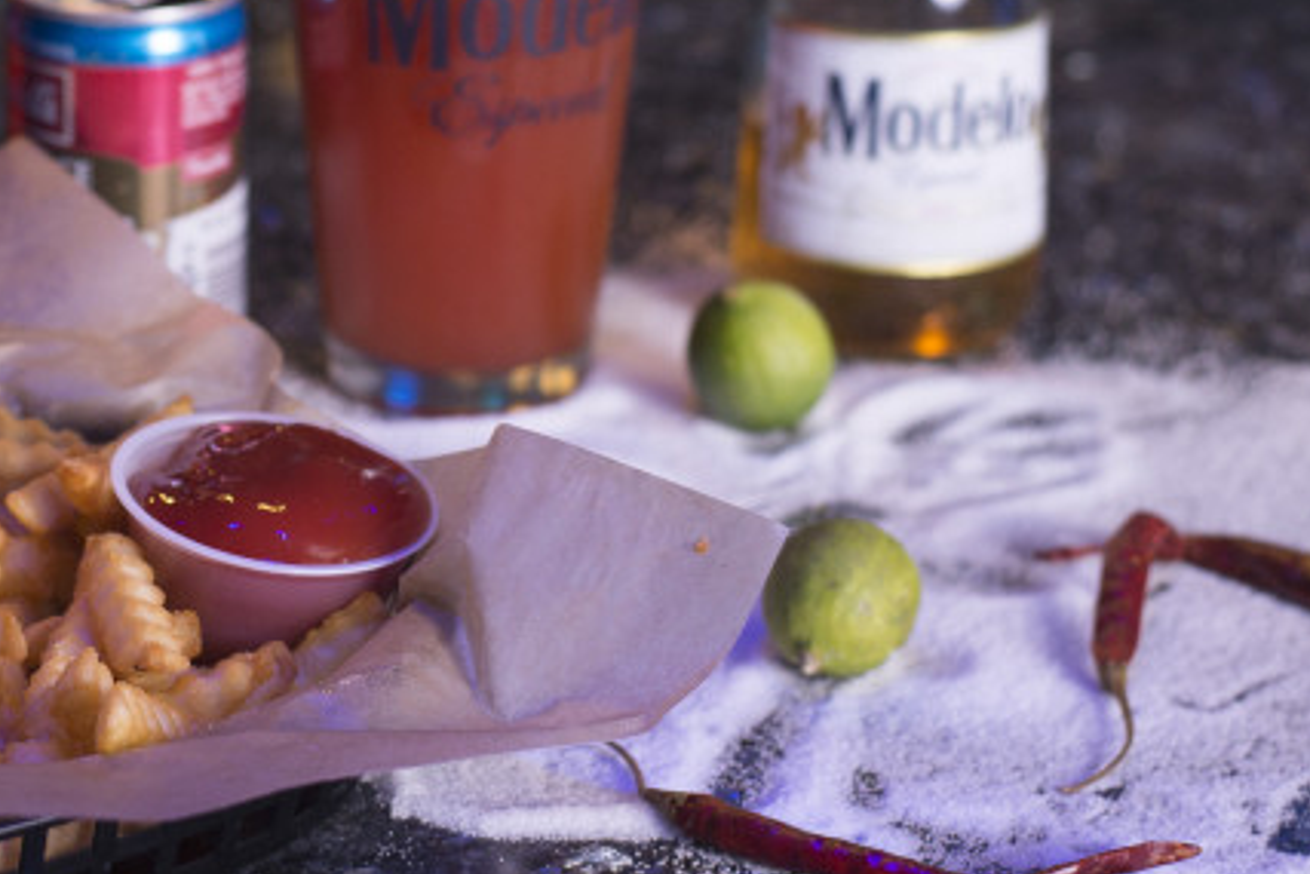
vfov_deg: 11.4
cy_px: 120
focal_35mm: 120
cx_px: 295
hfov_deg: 16.9
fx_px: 4368
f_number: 4
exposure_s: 1/160
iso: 320
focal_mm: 50
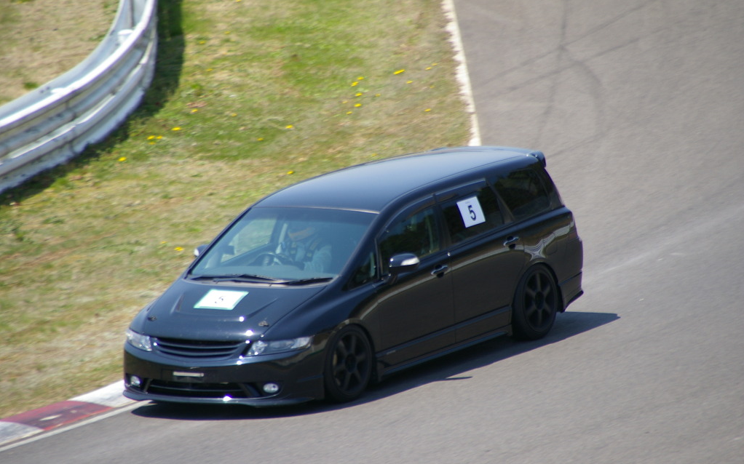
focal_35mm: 383
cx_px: 372
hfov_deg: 5.5
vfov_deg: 3.4
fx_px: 7763
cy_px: 236
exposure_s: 1/350
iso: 200
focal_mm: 250
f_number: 6.7
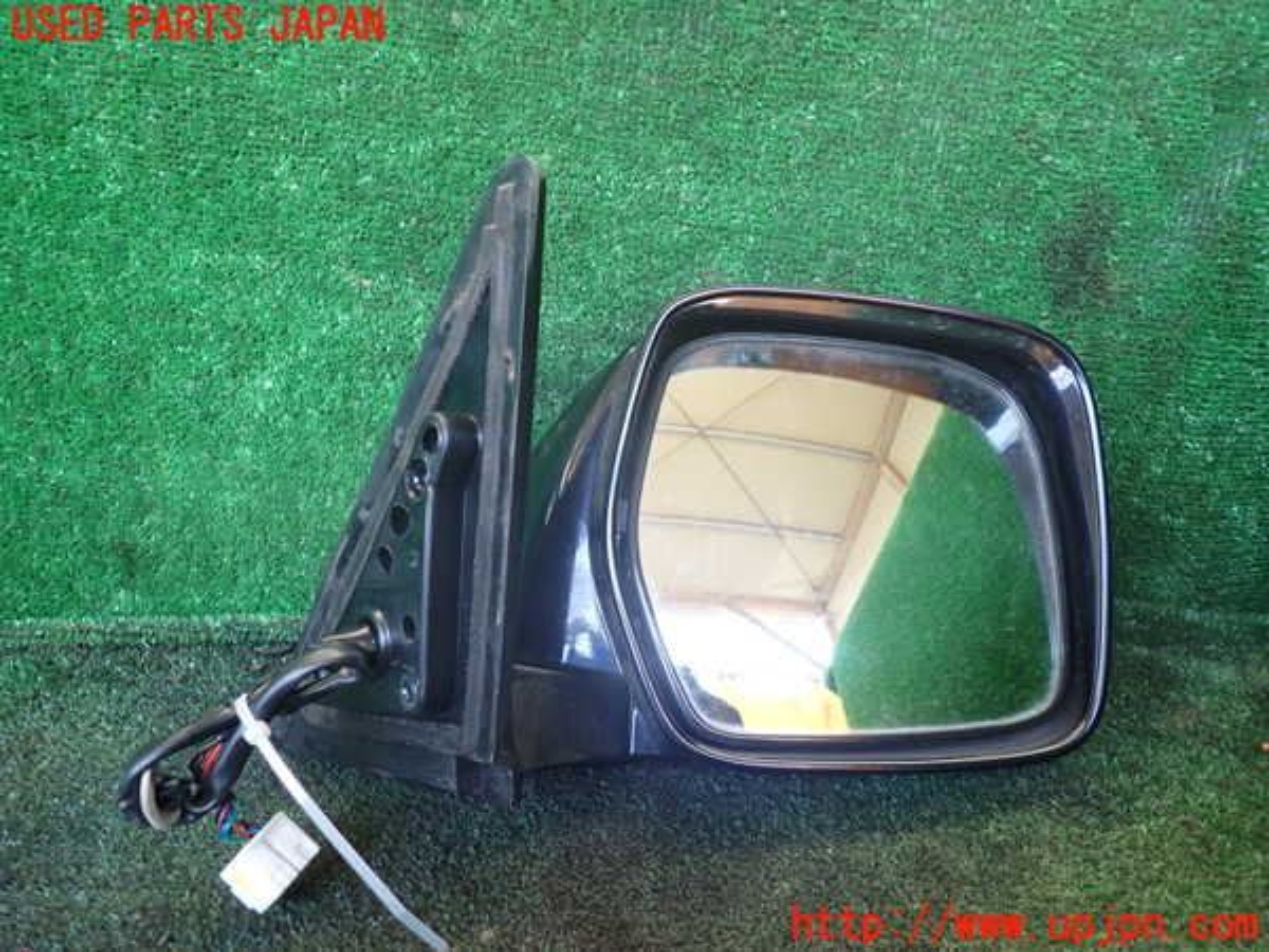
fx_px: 916
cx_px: 634
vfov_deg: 54.9
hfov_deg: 69.4
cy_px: 476
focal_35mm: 25
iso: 160
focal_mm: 4.5
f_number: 2
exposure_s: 1/60
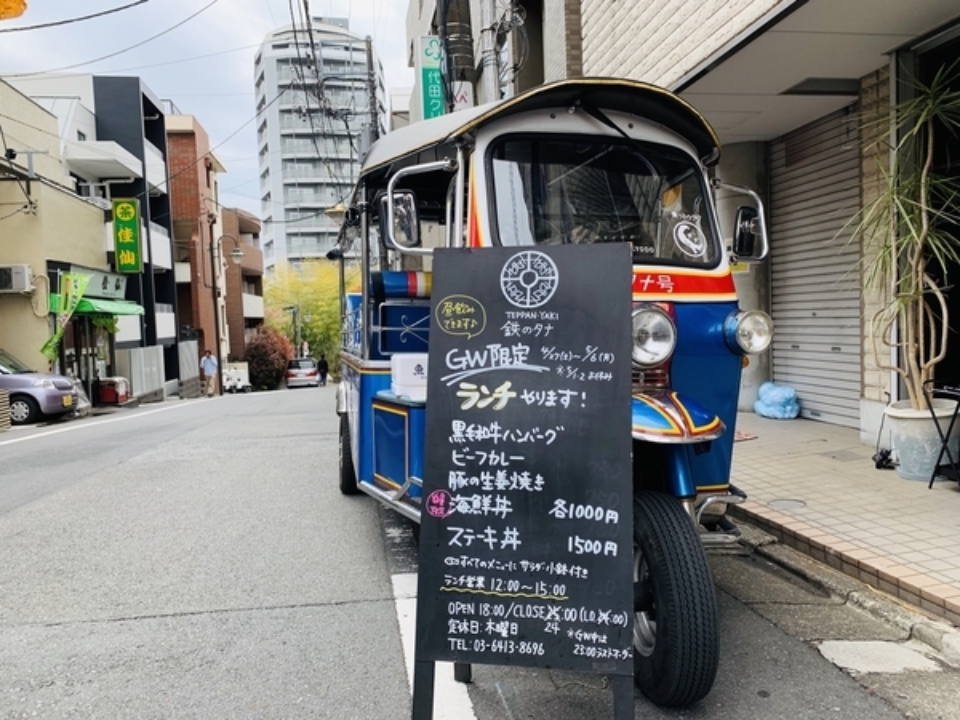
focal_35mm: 26
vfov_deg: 53.1
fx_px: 721
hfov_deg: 67.3
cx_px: 480
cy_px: 360
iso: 25
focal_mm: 4.25
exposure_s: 1/518
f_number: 1.8
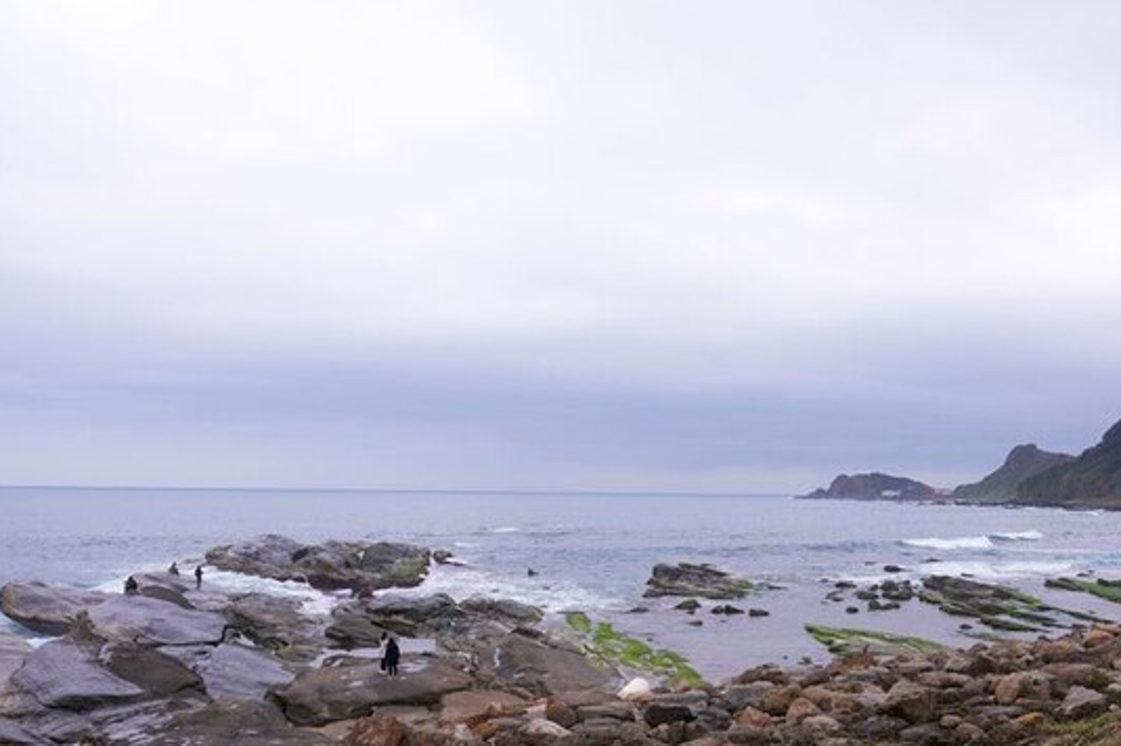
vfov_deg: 47.0
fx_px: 840
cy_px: 503
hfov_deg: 67.1
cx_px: 633
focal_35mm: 27
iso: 160
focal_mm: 17
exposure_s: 1/320
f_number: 8
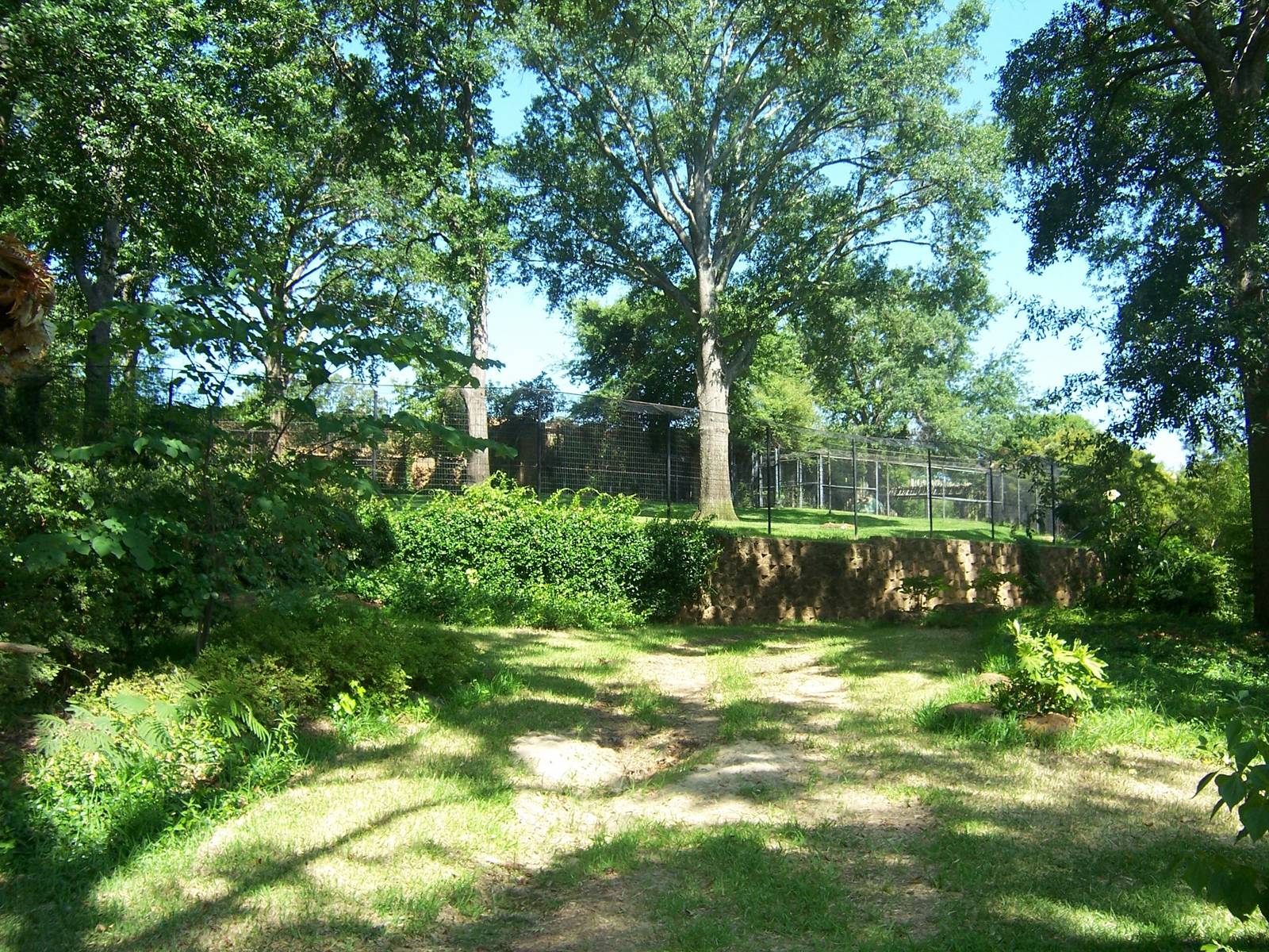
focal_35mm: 33
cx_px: 634
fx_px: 1210
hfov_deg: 55.4
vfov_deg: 42.9
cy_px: 476
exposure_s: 1/180
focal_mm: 5.5
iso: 80
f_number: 3.4
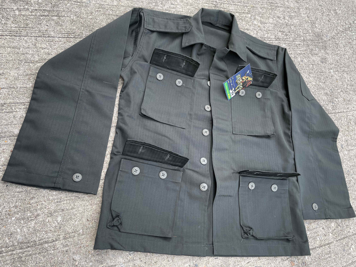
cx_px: 178
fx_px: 267
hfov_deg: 67.3
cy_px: 134
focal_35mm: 26
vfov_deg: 53.1
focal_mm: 4.2
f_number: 1.6
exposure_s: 1/301
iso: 32
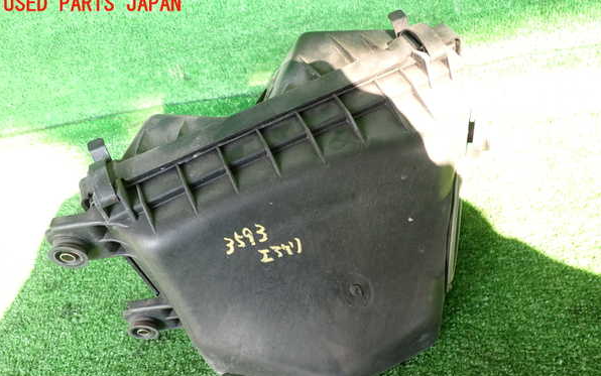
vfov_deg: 39.4
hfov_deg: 59.6
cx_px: 300
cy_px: 219
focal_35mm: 32
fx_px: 524
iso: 160
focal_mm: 5.4
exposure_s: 1/60
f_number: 2.3
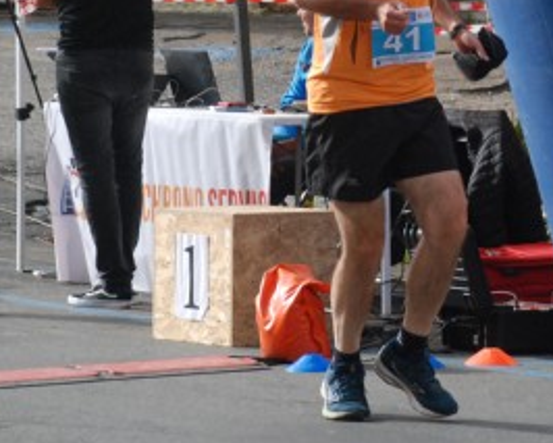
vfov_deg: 5.7
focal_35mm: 270
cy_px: 34
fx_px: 4422
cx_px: 389
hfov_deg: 7.2
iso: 1000
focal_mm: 85
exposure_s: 1/1250
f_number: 5.6
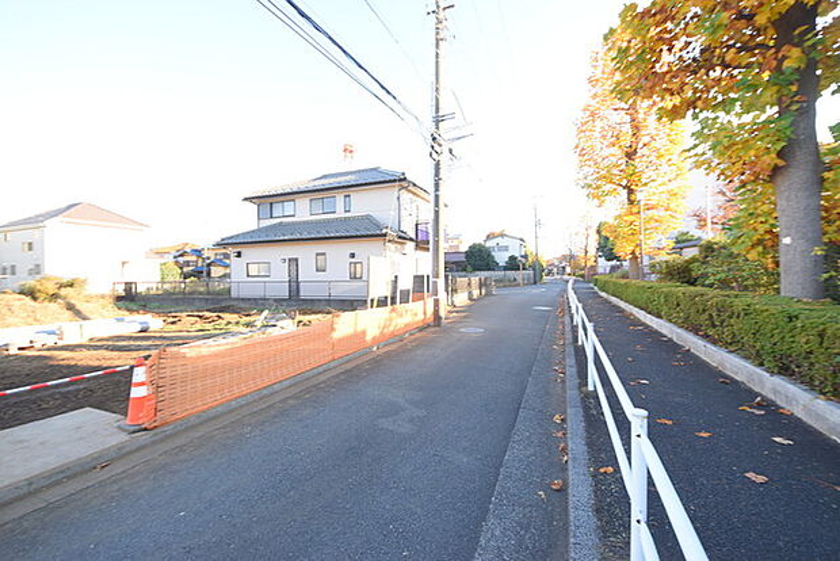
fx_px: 315
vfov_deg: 83.3
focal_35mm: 14
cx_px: 420
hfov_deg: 106.2
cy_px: 280
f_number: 6.3
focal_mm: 9
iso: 400
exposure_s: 1/160
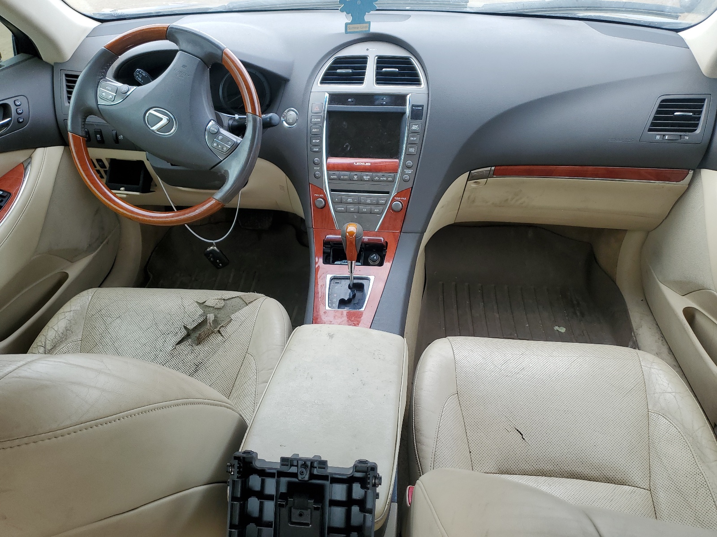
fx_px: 539
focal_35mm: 26
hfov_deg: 67.3
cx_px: 358
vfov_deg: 53.1
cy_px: 268
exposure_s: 1/312
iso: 50
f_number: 1.5
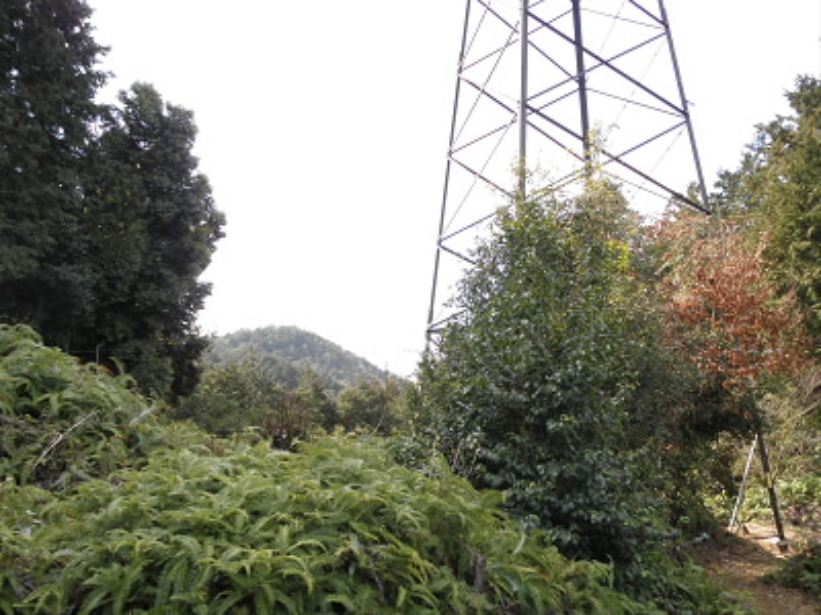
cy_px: 308
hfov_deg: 56.8
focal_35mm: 32
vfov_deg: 44.2
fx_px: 759
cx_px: 410
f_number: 3.5
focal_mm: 5.8
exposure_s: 1/400
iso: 200
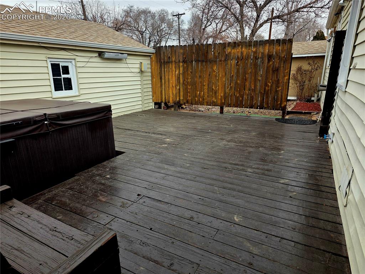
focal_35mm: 23
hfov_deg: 74.0
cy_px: 137
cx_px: 182
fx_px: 242
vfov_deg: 58.8
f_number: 1.7
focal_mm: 6.3
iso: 40
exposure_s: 1/370
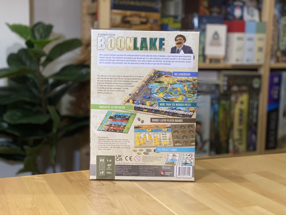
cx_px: 143
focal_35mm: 52
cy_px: 108
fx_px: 430
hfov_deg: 36.8
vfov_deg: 28.0
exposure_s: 1/50
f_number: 2
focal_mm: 6
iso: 160
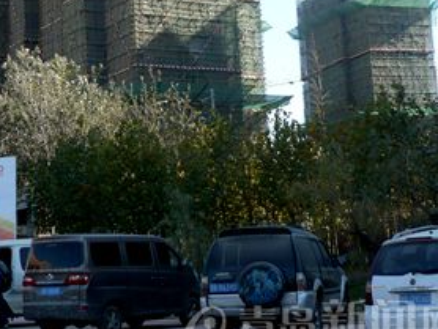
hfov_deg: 23.0
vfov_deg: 17.2
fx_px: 1076
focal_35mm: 85
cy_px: 56
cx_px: 169
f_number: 3.4
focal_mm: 7
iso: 100
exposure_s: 1/320
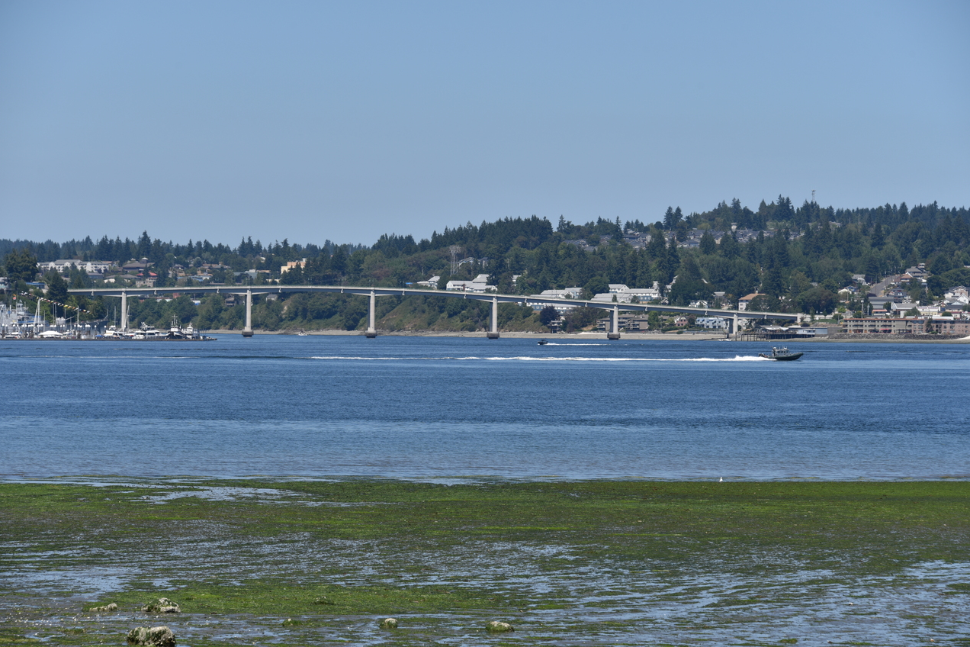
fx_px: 4068
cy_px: 322
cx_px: 483
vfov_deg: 9.1
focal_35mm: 151
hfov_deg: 13.6
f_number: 9
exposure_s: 1/320
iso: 100
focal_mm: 150
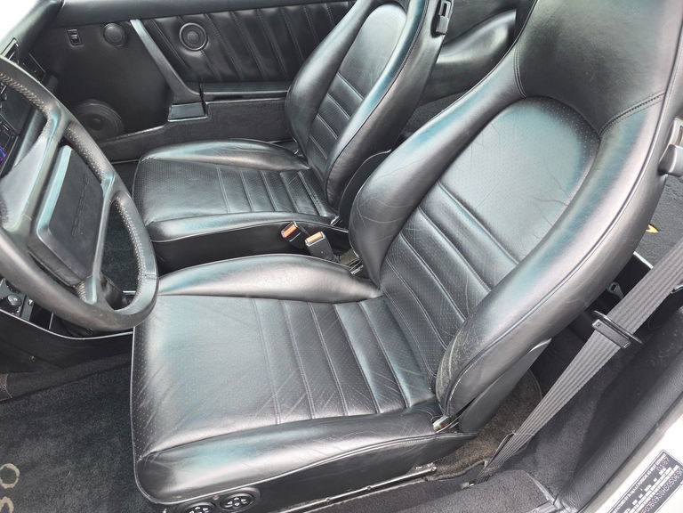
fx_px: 454
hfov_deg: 73.9
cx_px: 342
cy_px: 256
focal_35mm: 23
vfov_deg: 58.9
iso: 125
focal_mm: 6.3
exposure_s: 1/180
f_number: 1.7
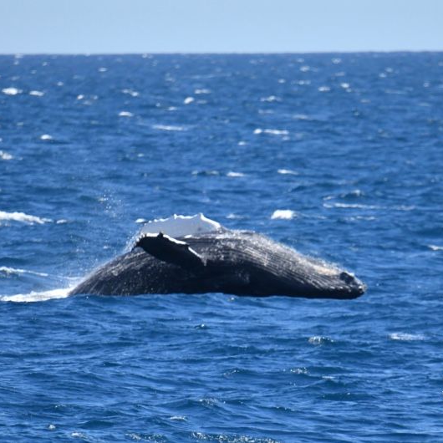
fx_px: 11134
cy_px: 222
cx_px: 211
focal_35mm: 769
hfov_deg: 2.3
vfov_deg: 2.3
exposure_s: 1/8000
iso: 2000
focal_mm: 600
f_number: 6.3
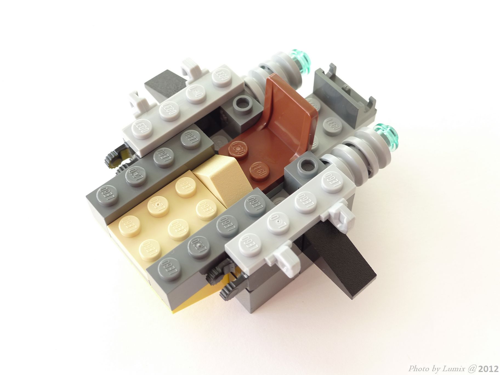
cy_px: 188
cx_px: 250
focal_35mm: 48
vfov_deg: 30.3
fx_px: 693
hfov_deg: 39.7
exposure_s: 1/13
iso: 80
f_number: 2.8
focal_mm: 10.2
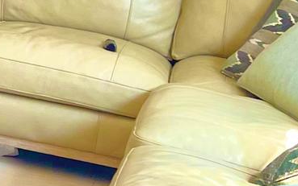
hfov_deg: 11.4
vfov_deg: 8.5
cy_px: -52
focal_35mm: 153
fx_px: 1243
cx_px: -407
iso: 80
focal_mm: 5.1
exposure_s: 1/120
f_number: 1.6
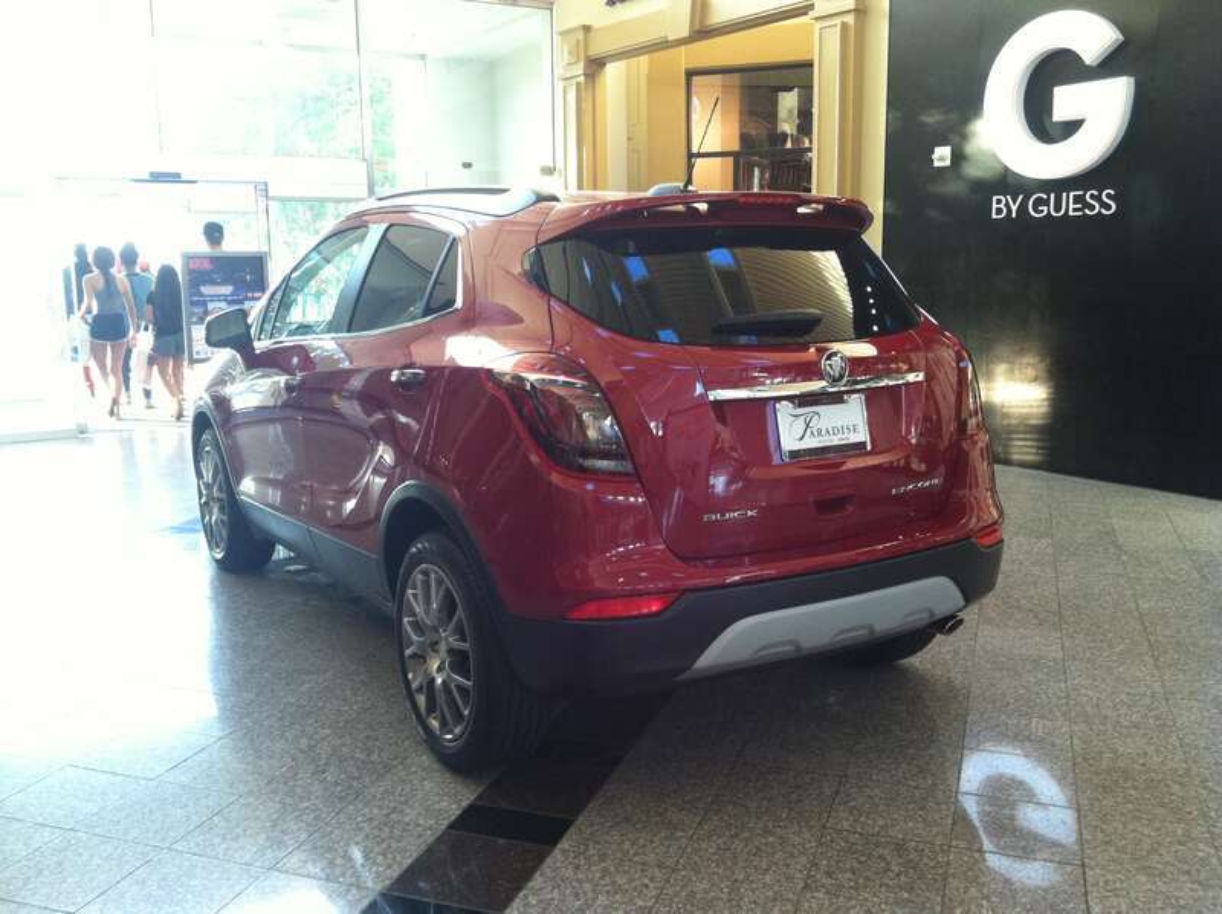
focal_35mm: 35
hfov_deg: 52.7
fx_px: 1234
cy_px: 457
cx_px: 611
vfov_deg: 40.6
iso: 160
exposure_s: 1/15
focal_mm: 3.85
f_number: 2.8
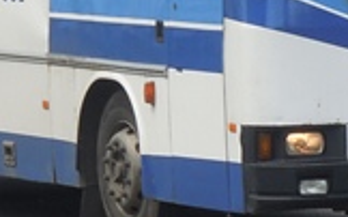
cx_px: 327
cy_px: 211
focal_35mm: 622
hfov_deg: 3.4
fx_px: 5895
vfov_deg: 2.1
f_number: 4.8
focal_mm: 21.5
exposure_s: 1/250
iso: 100
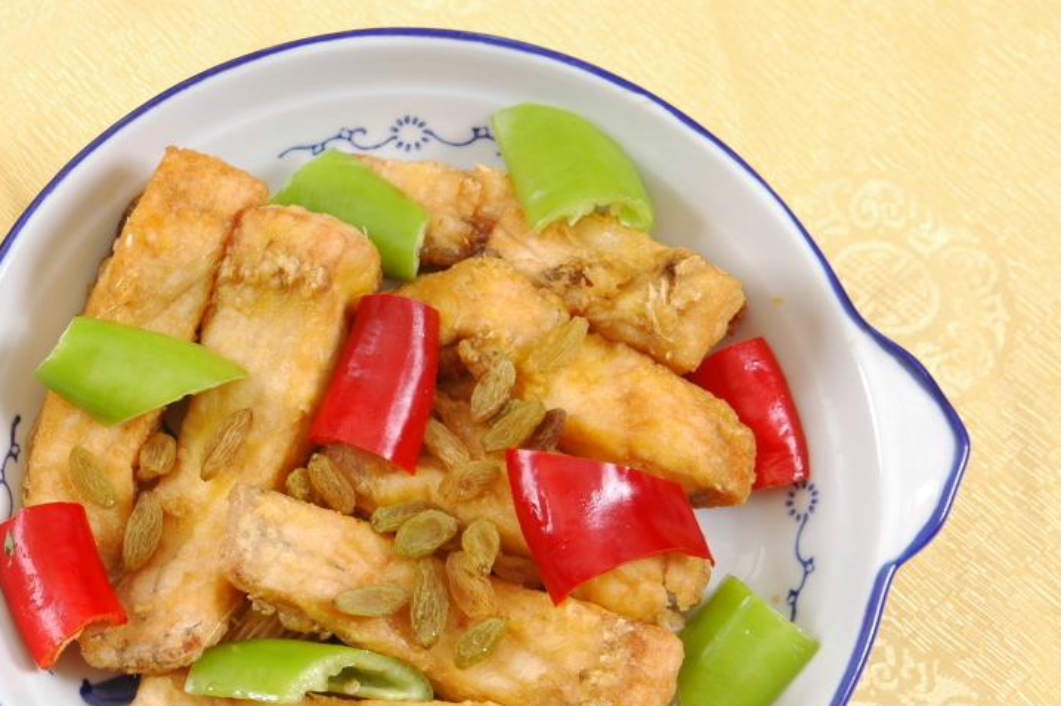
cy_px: 487
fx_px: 5353
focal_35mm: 182
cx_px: 387
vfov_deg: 7.5
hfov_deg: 11.3
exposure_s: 1/80
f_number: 9
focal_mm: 85
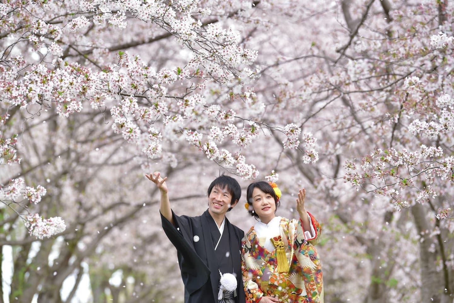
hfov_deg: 12.8
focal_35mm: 160
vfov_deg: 8.6
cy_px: 152
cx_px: 227
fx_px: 2018
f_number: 4
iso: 800
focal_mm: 160
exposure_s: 1/1000
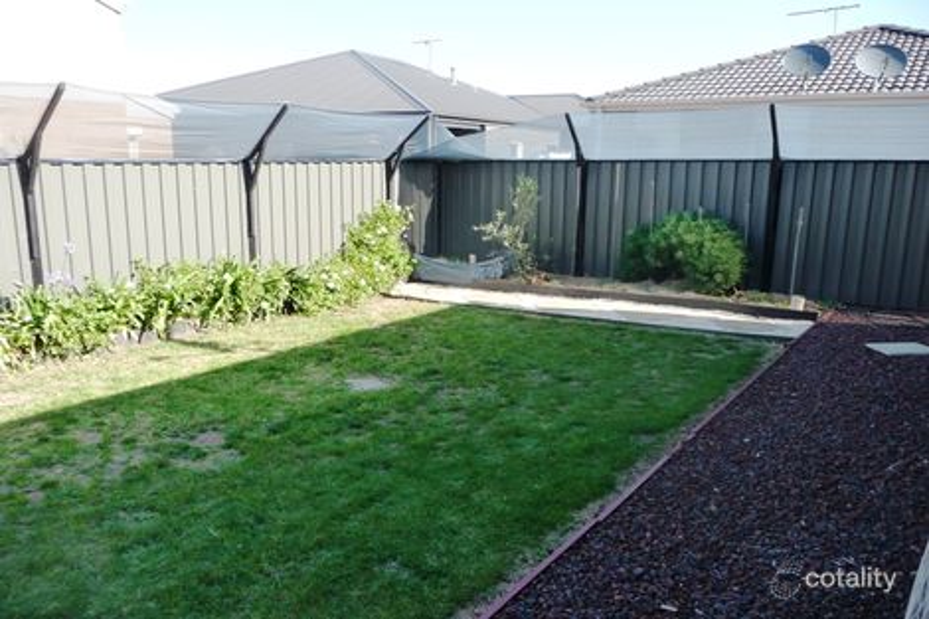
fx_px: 722
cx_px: 464
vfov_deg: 46.4
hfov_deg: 65.5
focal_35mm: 28
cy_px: 310
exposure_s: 1/320
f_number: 3.3
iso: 160
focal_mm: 4.7
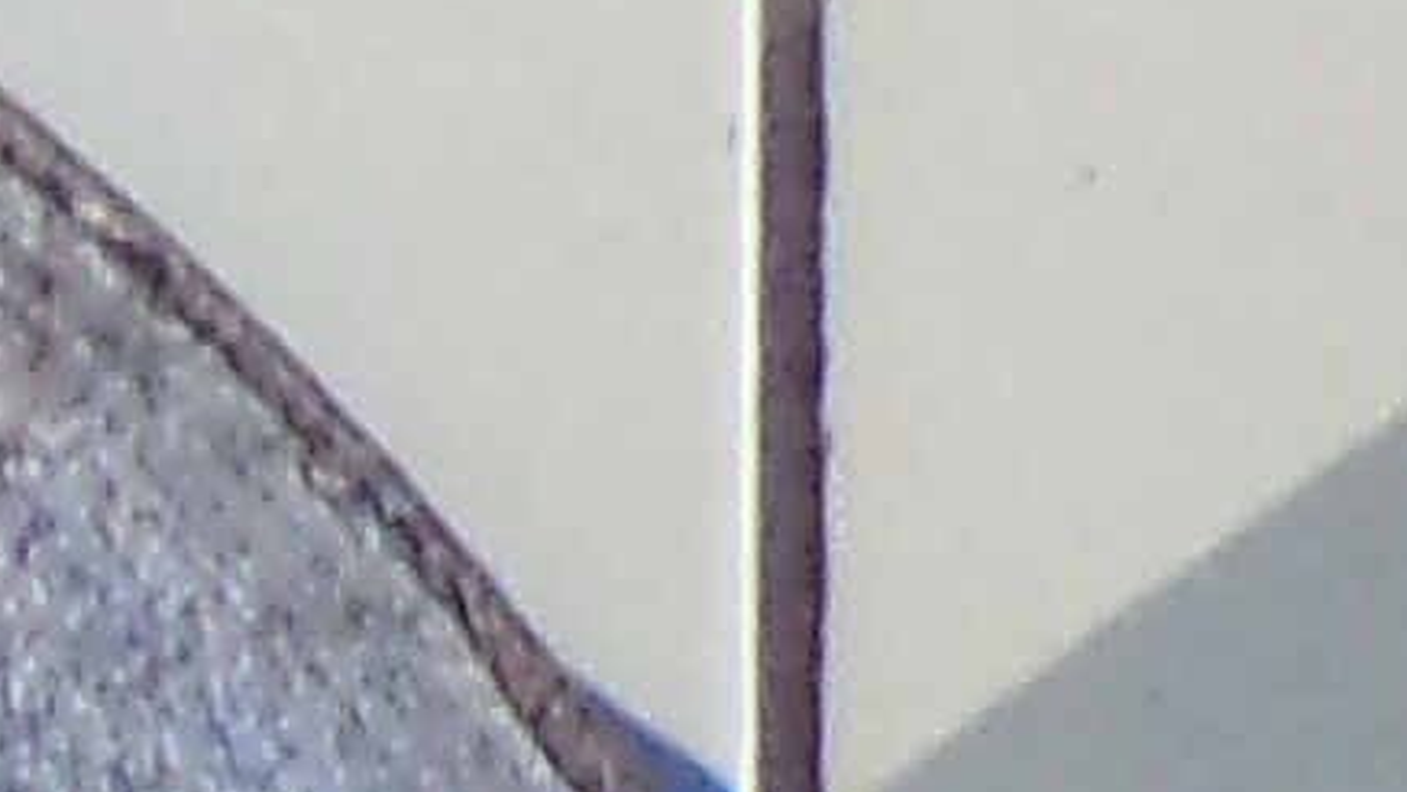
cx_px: -2351
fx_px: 13771
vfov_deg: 3.3
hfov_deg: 5.6
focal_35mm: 369
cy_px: 527
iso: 326
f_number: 3.2
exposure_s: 1/17
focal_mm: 5.8
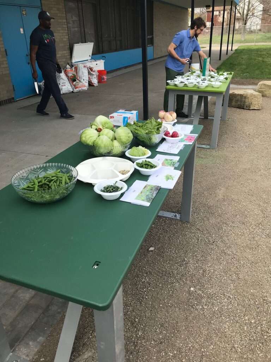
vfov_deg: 63.4
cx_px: 136
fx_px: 292
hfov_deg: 49.7
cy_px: 181
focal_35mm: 28
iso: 20
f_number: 1.8
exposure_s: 1/1041
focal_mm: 3.99
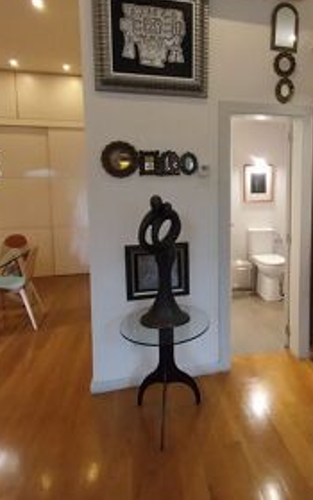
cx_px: 206
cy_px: 215
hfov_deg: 56.2
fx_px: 287
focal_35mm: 21
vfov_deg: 81.8
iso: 250
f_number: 2.2
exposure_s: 1/33.4
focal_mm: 1.13
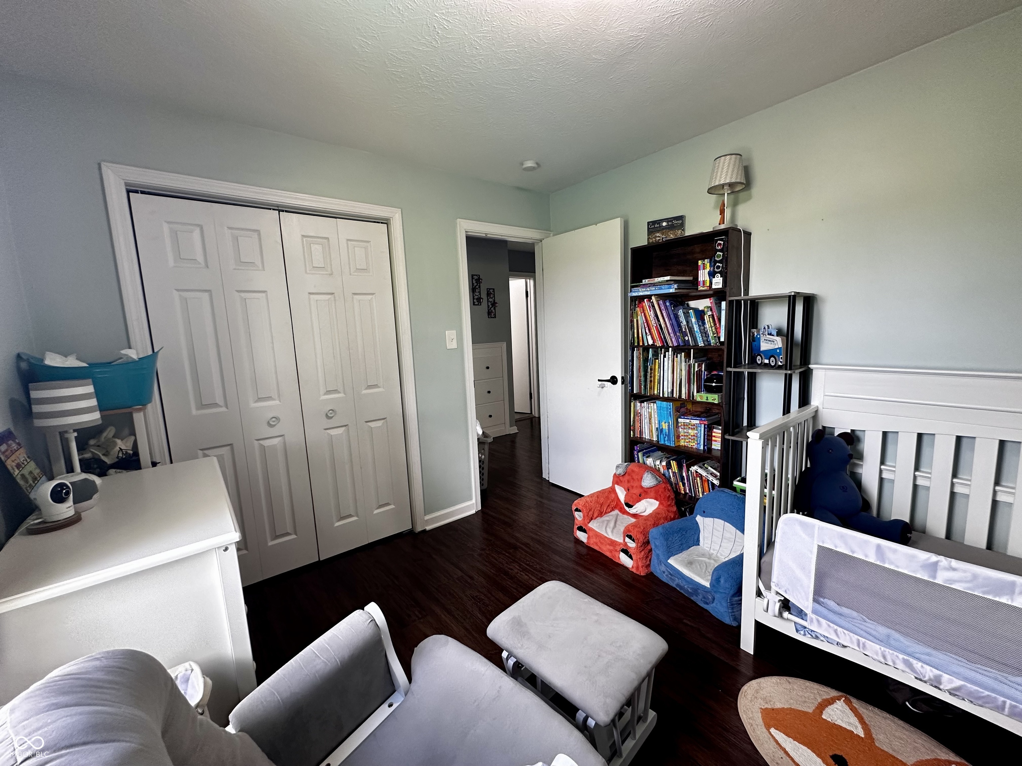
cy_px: 383
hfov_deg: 102.1
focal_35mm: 14
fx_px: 413
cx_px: 511
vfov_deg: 85.7
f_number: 2.2
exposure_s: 1/60
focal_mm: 2.22
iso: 160
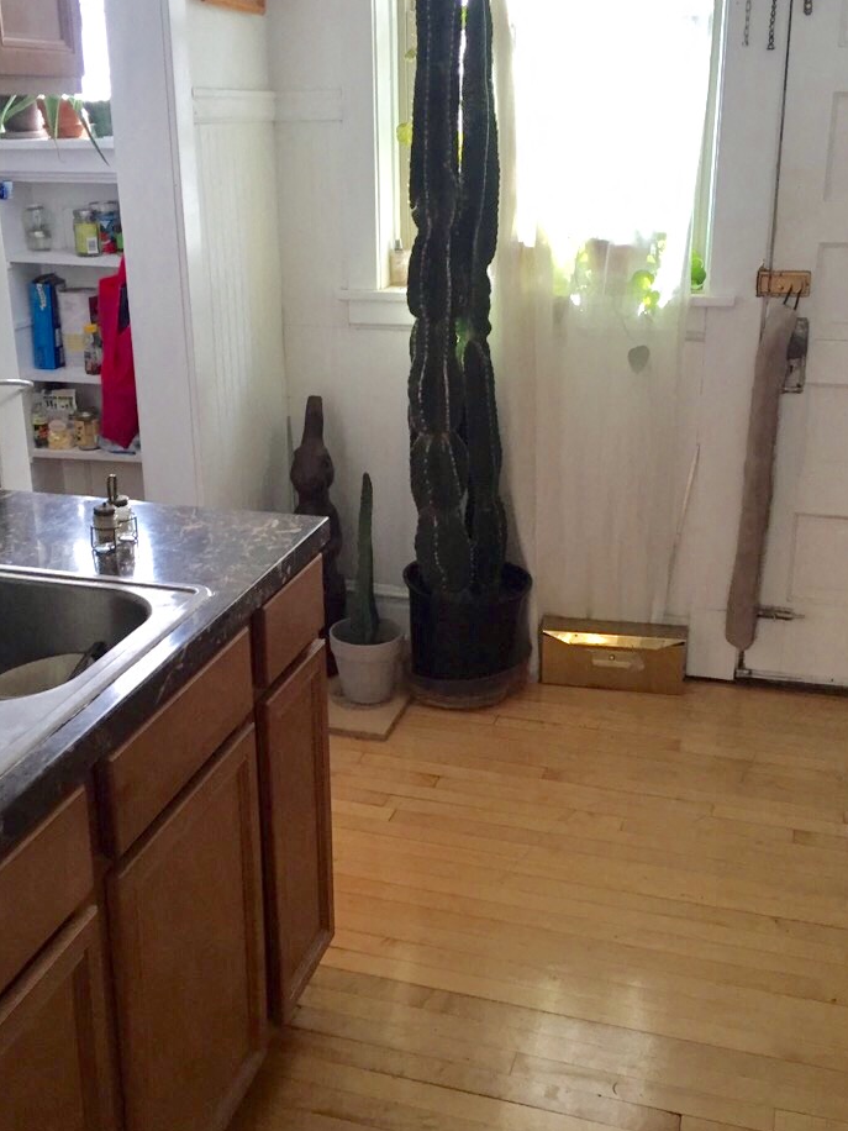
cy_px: 535
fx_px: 1241
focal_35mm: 38
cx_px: 393
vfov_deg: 49.0
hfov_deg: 37.7
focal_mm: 4.15
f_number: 2.2
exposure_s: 1/30
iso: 100
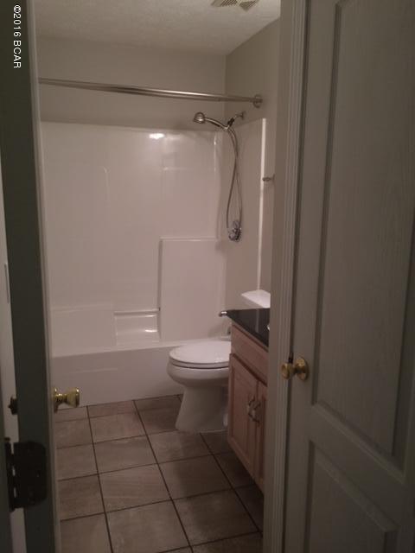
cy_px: 276
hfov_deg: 48.2
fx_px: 464
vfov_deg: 61.7
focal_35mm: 29
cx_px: 208
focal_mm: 4.15
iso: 80
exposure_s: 1/30
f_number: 2.2
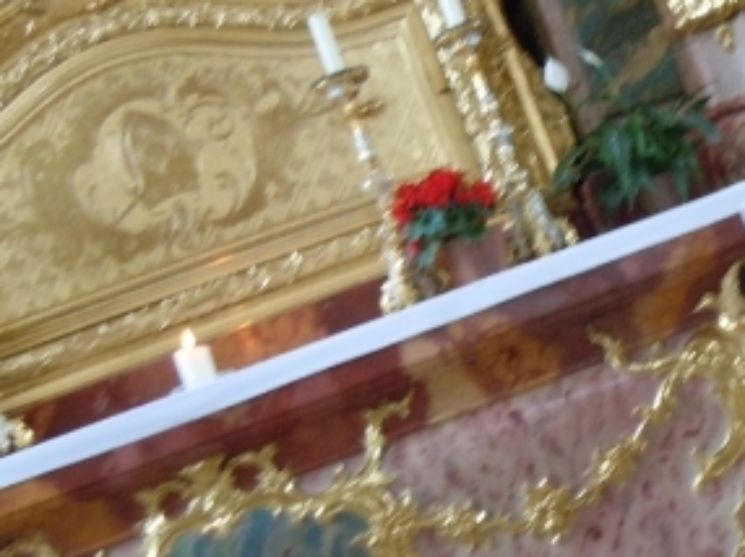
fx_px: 1355
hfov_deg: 30.0
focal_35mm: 63
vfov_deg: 23.3
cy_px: 276
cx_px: 604
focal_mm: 5.4
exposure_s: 1/30
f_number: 3.5
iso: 400
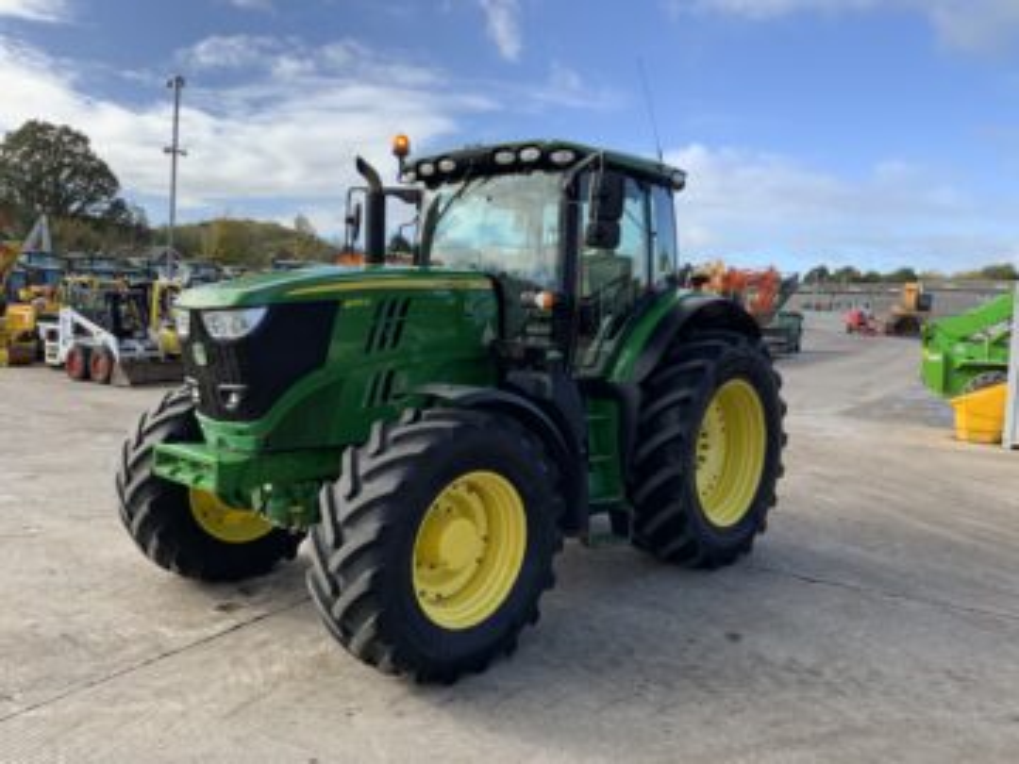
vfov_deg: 48.2
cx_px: 510
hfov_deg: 61.7
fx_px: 854
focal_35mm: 29
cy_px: 382
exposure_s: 1/1076
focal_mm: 3
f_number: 1.8
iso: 16
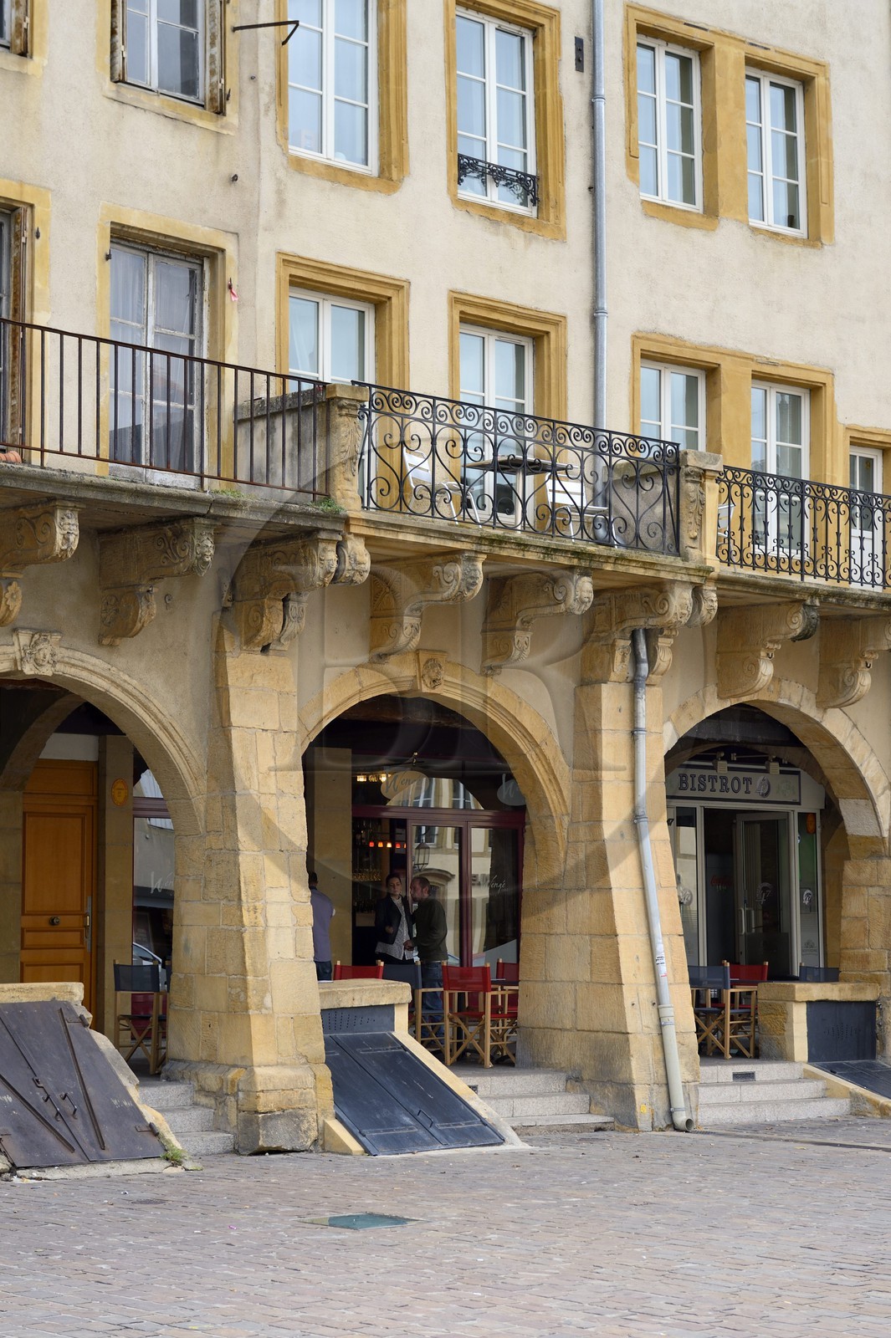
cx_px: 446
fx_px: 2453
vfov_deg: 30.5
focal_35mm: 66
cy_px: 669
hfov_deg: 20.6
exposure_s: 1/200
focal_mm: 66
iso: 320
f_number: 6.3
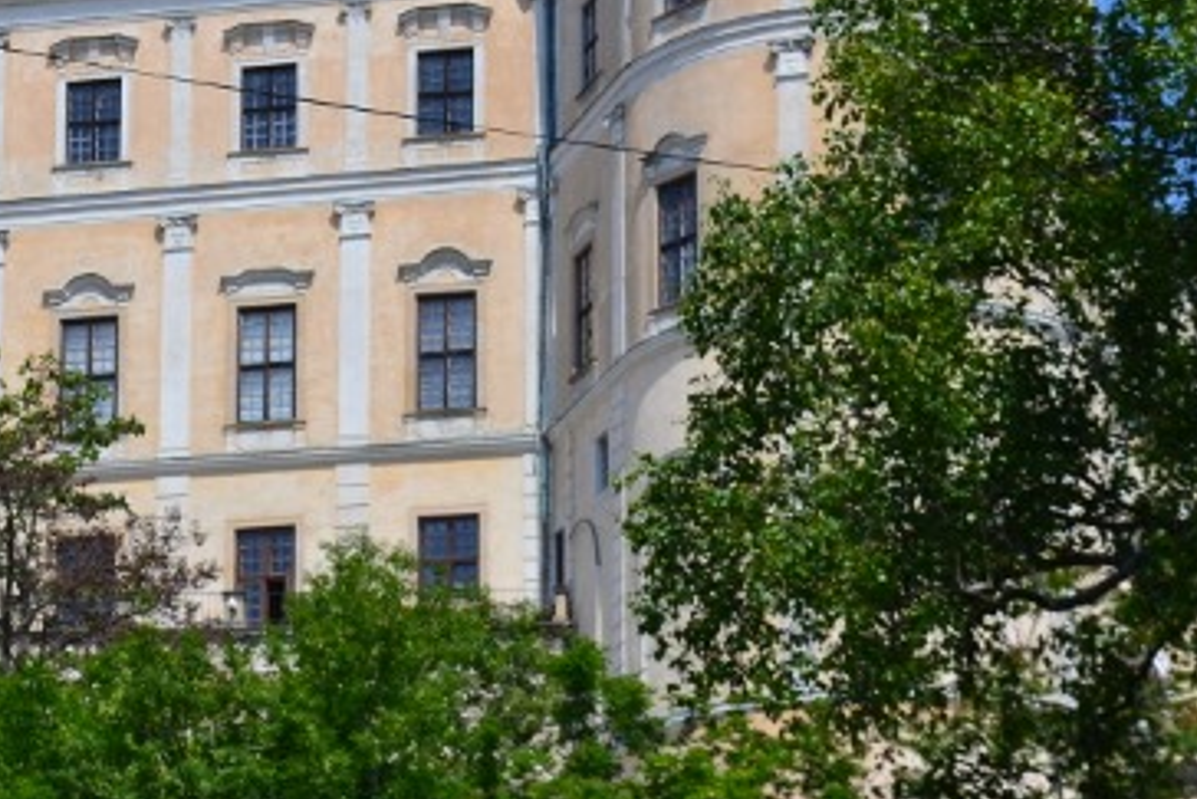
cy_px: 284
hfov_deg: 11.3
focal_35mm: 181
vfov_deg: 7.6
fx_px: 6024
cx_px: 286
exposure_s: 1/500
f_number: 11
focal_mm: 55
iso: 360
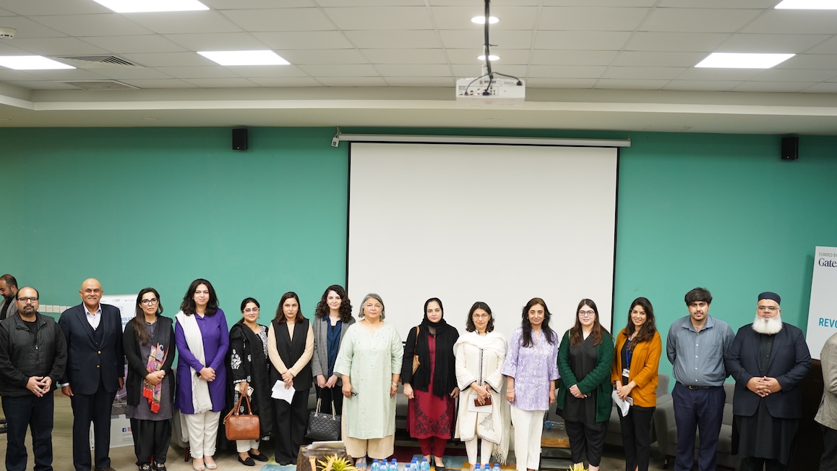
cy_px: 241
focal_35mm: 38
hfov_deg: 52.8
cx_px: 412
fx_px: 843
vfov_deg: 31.2
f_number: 1.8
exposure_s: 1/200
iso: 1250
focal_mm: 35
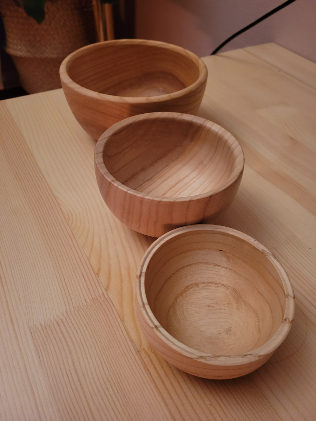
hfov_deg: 53.1
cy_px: 210
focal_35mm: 26
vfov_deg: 67.3
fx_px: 316
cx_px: 158
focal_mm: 5.4
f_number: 1.8
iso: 500
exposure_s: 1/24
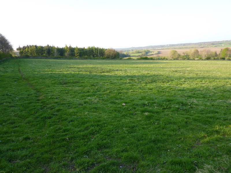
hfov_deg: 69.4
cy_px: 86
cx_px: 116
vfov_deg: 54.9
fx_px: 167
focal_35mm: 25
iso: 80
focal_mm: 4.1
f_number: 4
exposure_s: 1/100
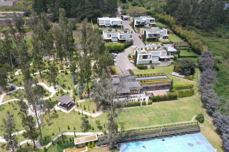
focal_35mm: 28
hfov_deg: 65.5
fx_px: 178
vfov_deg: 46.4
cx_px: 114
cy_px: 76
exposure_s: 1/320
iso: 100
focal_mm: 10.26
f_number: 5.6
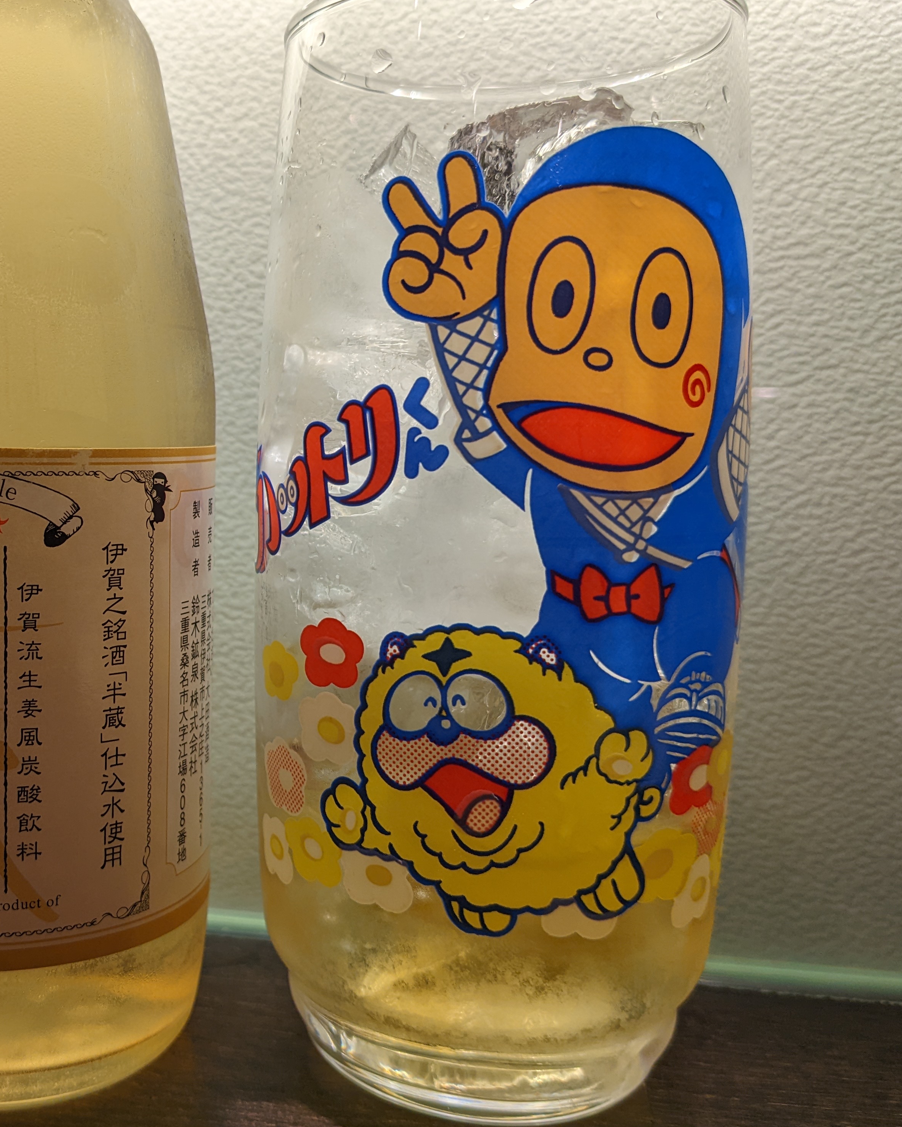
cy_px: 553
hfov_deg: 39.9
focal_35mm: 36
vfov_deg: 50.3
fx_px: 1201
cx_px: 211
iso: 72
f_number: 1.73
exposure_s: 1/120
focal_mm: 4.38
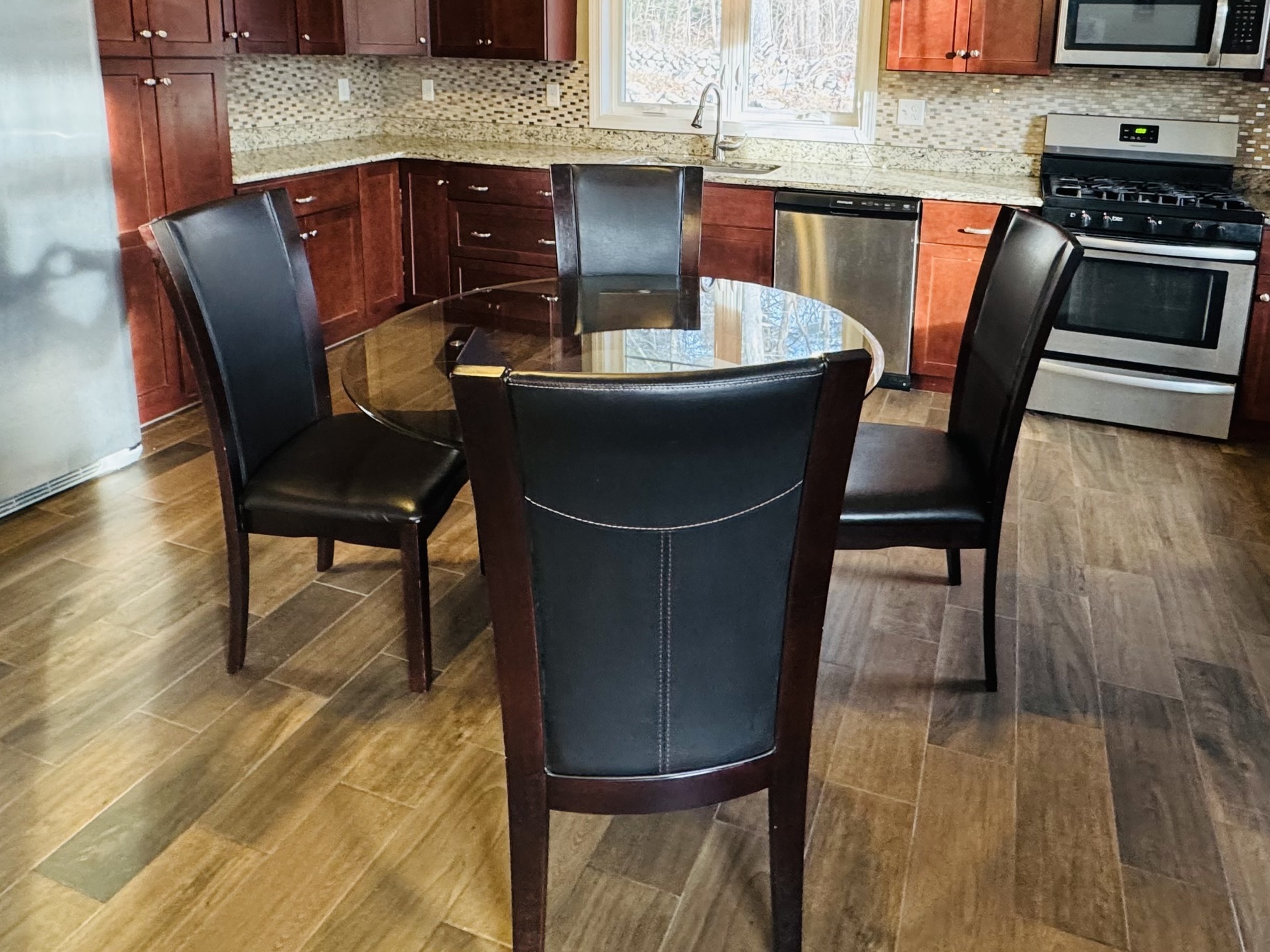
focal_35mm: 24
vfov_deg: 53.7
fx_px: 881
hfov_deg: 71.2
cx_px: 727
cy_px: 215
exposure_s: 1/60
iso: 400
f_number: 2.2
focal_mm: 2.22
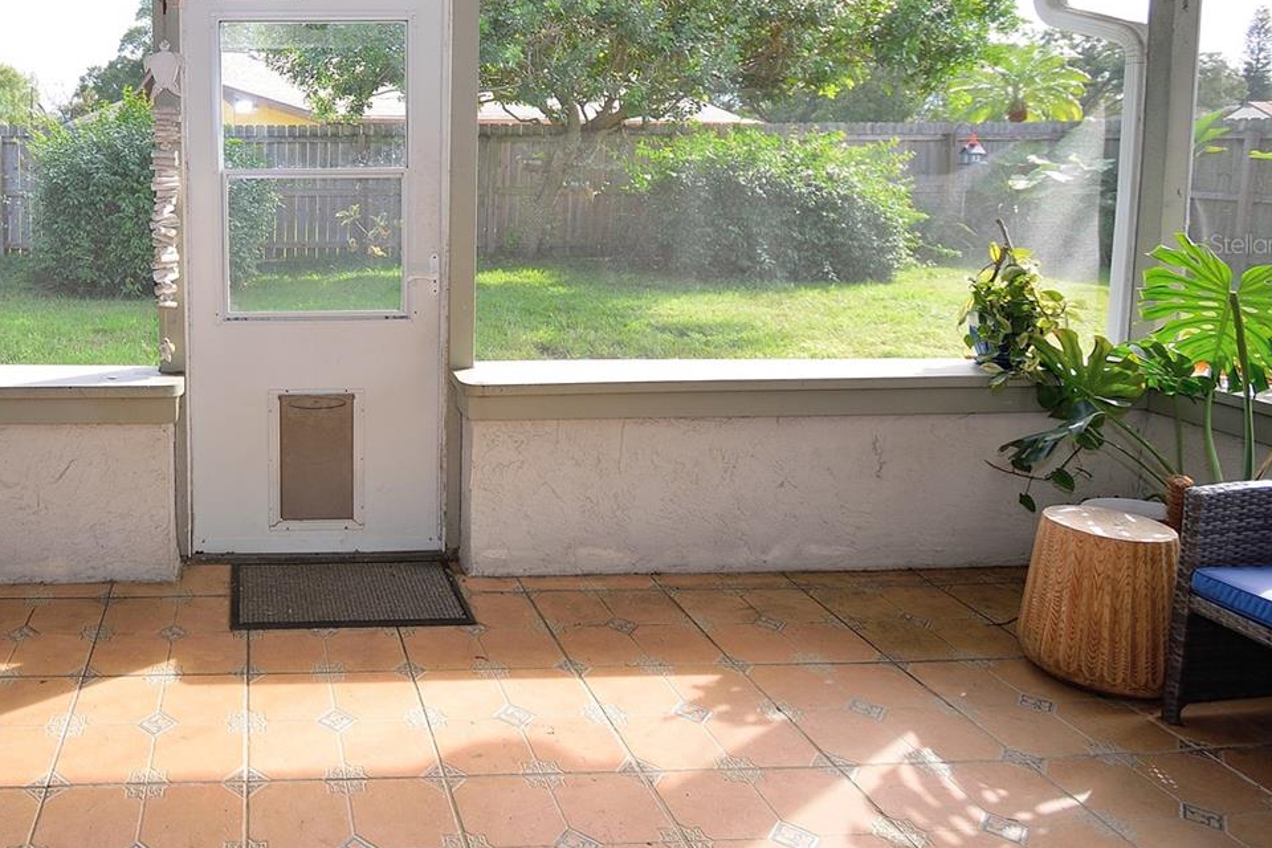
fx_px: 883
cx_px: 268
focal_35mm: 25
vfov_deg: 49.8
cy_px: 244
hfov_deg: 65.5
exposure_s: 1/80
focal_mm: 10
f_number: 4.5
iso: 100
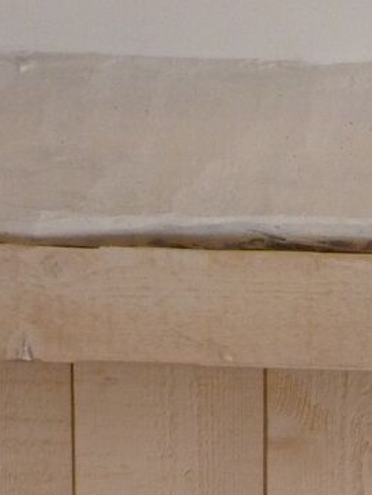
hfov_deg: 10.4
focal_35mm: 132
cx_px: 711
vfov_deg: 12.9
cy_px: 1014
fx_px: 1891
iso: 200
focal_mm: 5.3
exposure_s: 1/30
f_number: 3
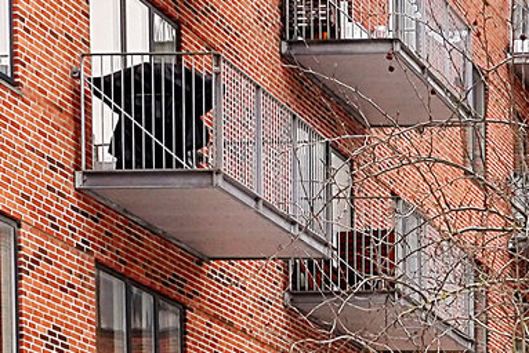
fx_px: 2647
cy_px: 934
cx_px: 1037
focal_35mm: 180
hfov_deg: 10.5
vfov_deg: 7.1
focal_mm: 23
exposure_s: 1/50
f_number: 8
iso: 400
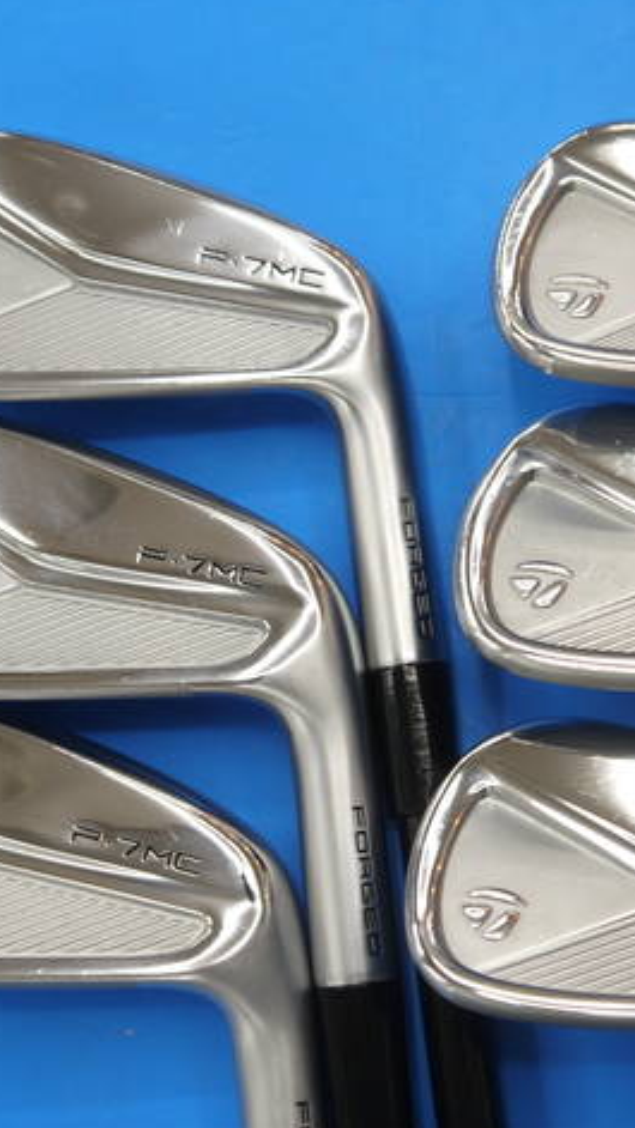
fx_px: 2125
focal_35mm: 71
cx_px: 405
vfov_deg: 29.7
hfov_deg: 17.0
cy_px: 563
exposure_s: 1/60
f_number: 4.5
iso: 160
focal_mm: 24
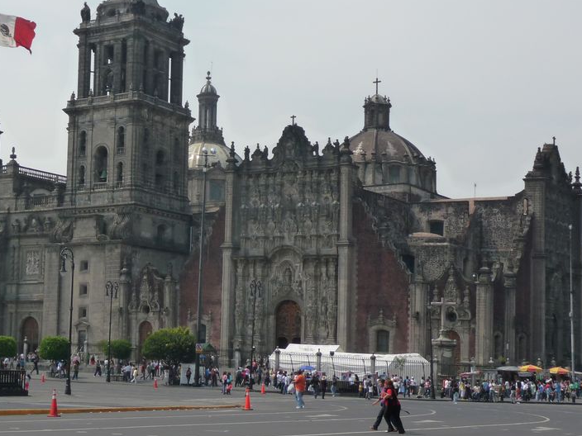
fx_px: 1194
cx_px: 183
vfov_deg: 20.7
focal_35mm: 71
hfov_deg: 27.2
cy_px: 173
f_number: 4.2
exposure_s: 1/1300
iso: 160
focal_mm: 8.5
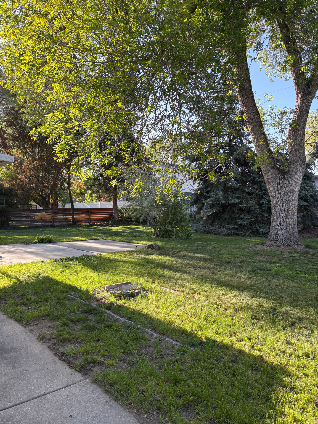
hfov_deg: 53.1
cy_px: 212
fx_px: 318
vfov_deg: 67.3
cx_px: 159
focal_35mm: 26
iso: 64
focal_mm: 5.96
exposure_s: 1/527
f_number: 1.6
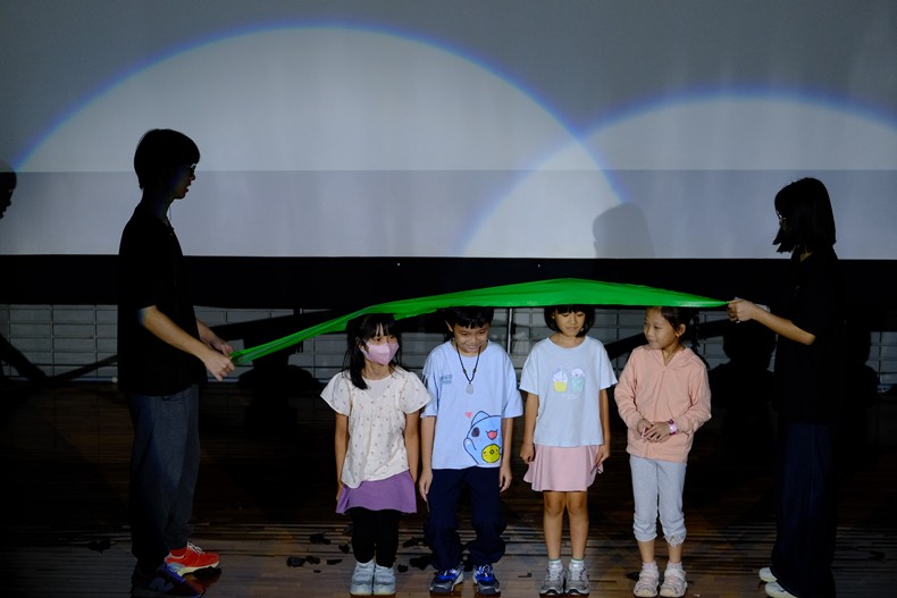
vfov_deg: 12.3
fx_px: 2766
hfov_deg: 18.4
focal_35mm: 111
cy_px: 299
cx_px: 448
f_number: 3.7
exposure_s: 1/450
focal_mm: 74.1
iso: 1600
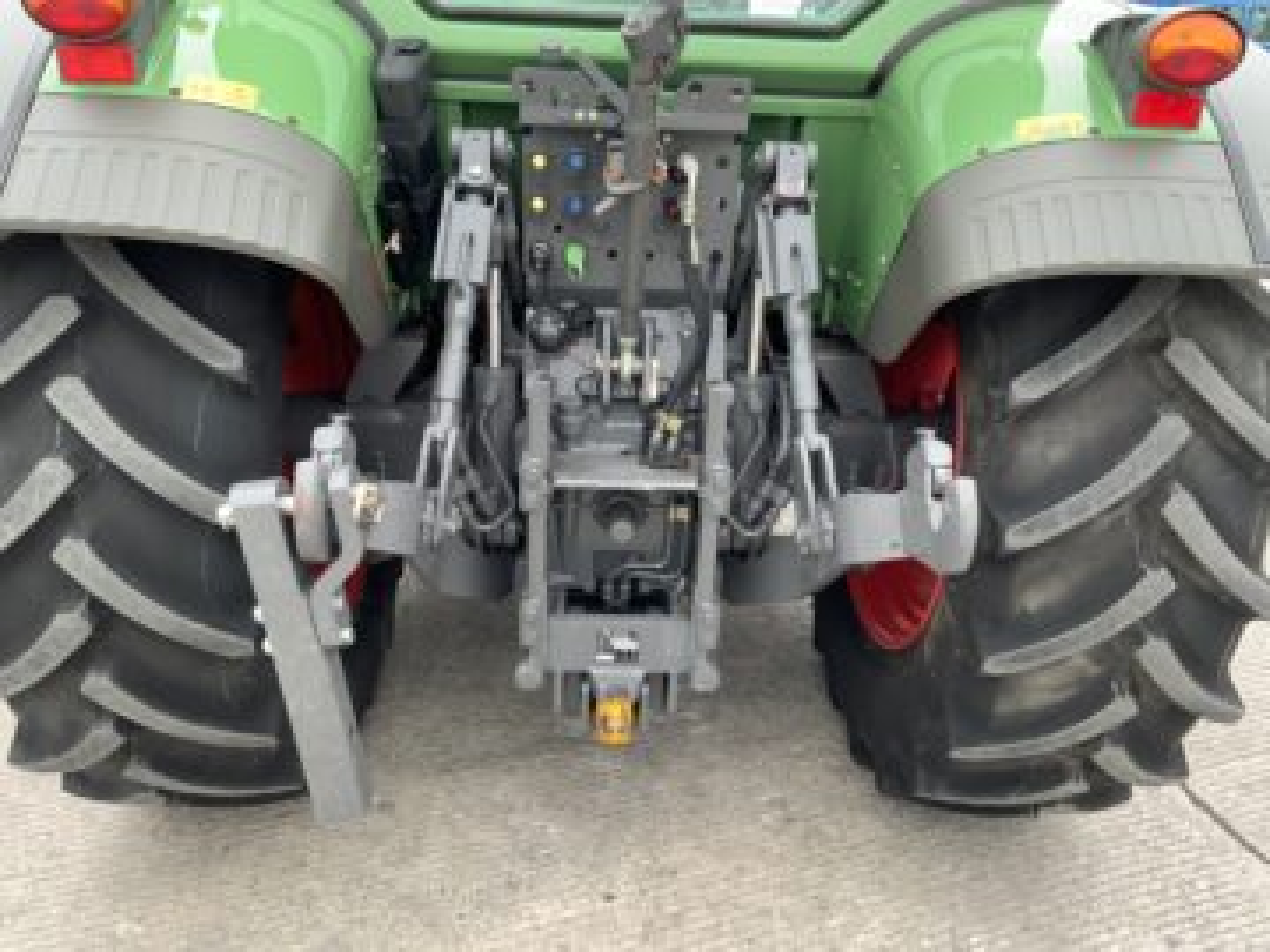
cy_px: 476
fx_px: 1064
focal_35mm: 29
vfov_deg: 48.2
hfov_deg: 61.7
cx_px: 635
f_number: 1.8
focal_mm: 3
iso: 16
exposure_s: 1/125
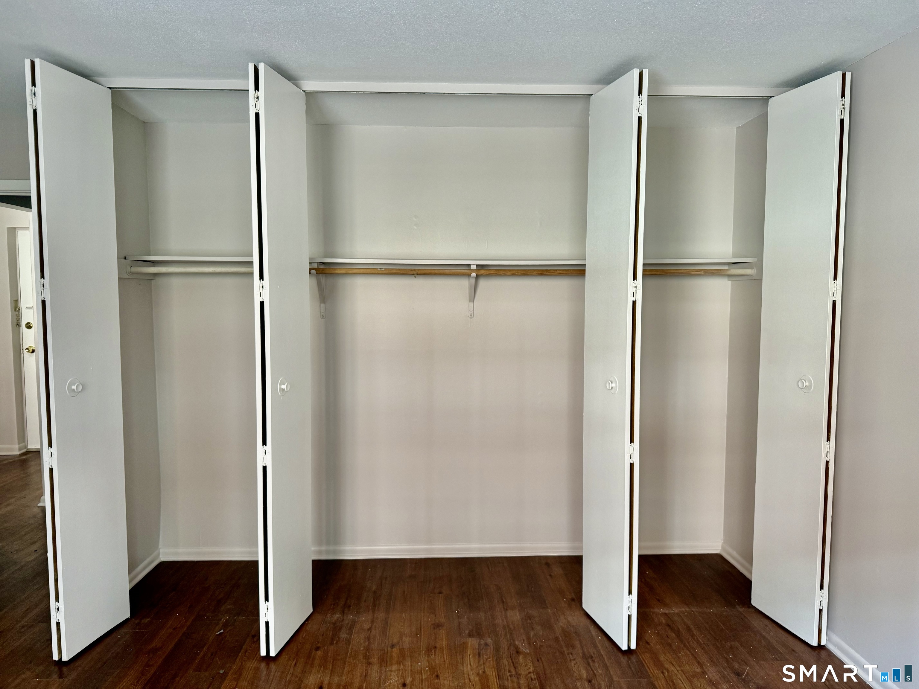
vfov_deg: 56.8
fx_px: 637
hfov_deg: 71.6
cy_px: 344
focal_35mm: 24
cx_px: 460
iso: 125
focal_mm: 6.76
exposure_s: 1/60
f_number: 1.78
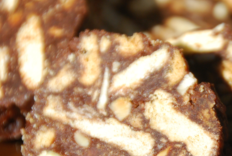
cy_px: 114
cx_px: 231
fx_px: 3965
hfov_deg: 3.3
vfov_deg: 2.3
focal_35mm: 614
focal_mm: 200
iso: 400
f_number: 5.6
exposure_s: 1/160
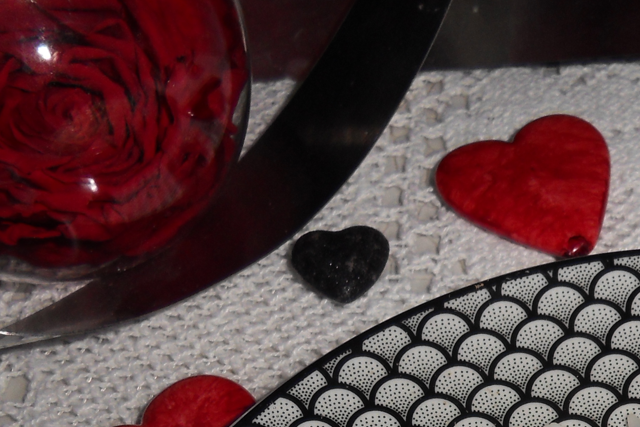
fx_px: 1066
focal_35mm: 60
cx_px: 594
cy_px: 574
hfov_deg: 31.6
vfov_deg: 20.4
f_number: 7.5
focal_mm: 4.2
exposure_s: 1/30
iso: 100
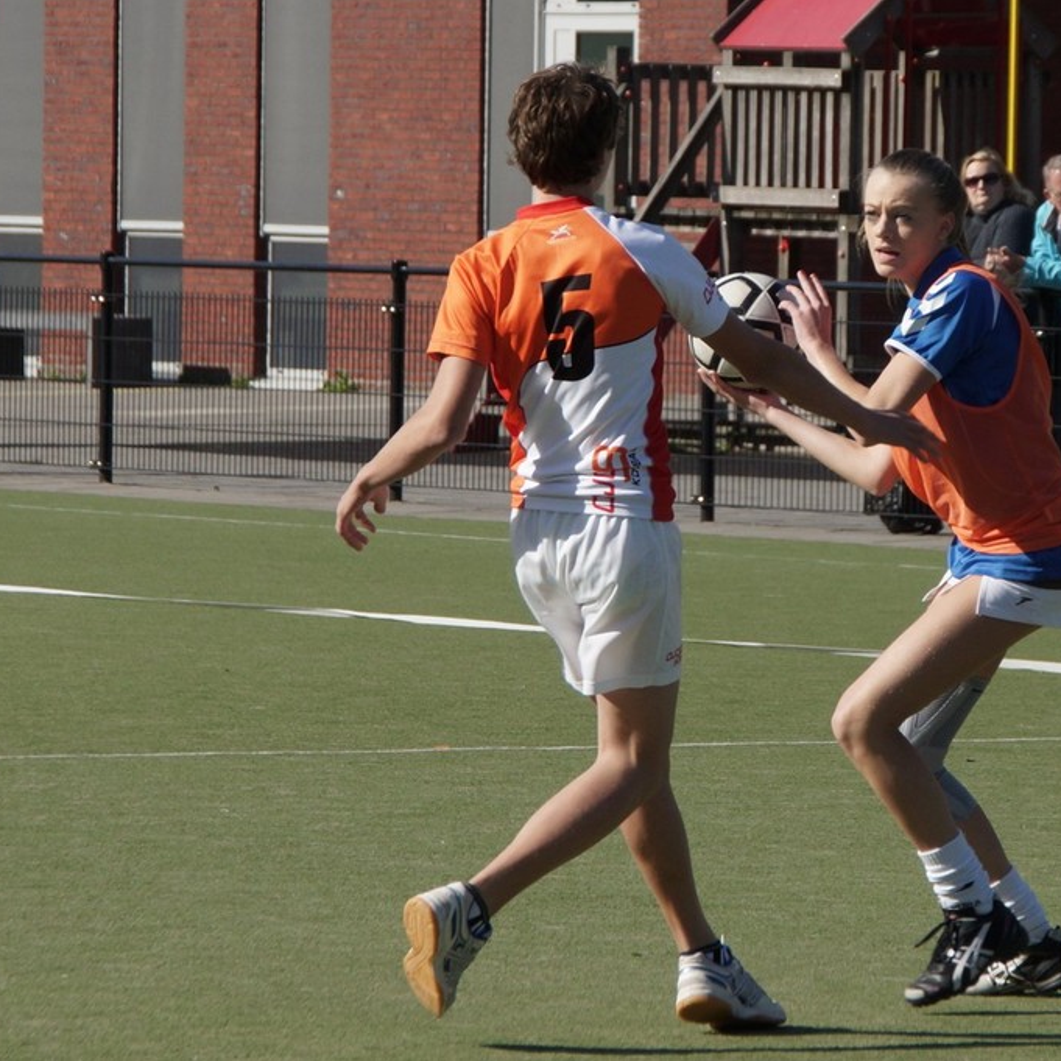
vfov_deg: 8.3
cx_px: 731
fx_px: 7317
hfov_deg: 8.3
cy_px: 530
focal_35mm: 211
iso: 200
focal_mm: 110
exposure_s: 1/800
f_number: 7.1
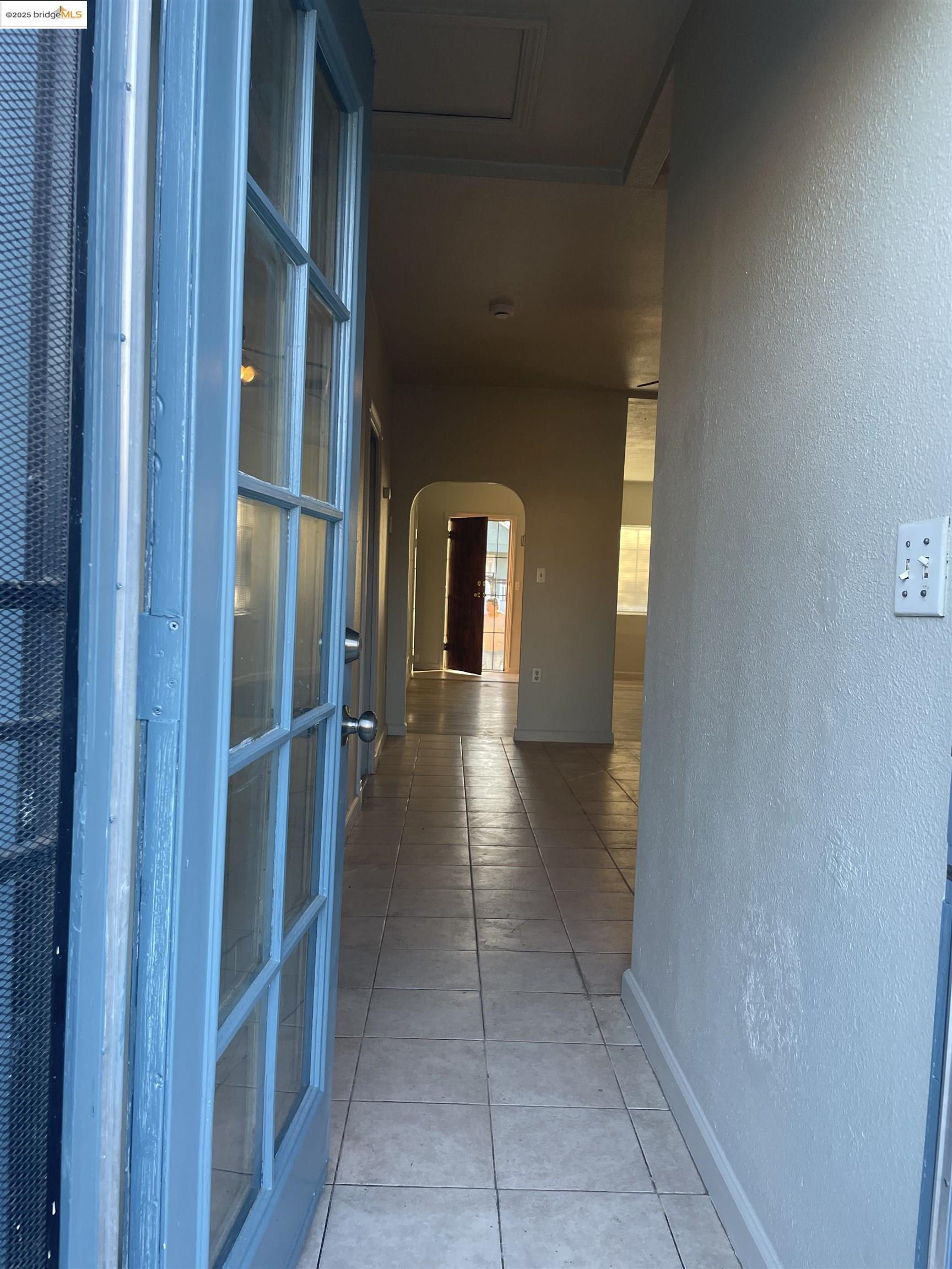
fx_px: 953
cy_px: 634
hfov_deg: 53.1
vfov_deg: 67.3
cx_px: 476
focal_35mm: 26
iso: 64
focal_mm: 4.2
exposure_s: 1/121
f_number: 1.6
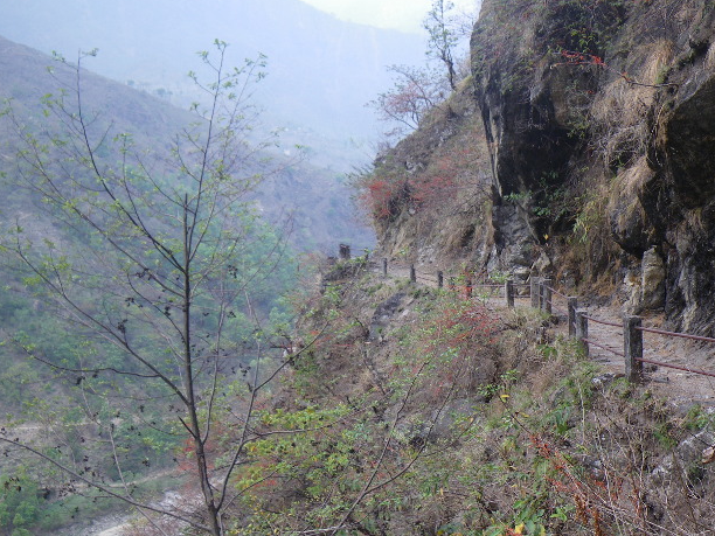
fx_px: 806
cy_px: 356
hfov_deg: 47.7
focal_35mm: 39
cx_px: 418
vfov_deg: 36.5
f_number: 3.5
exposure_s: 1/100
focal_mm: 5
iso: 50
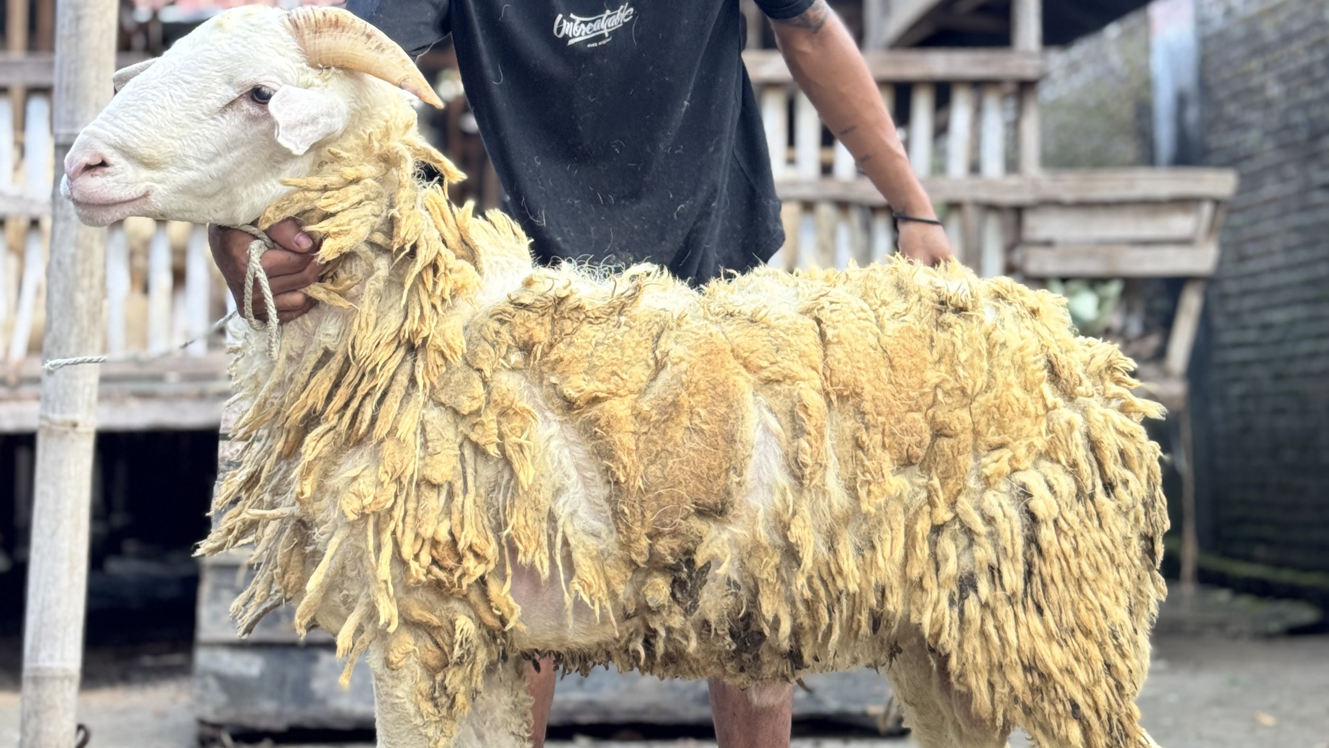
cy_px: 218
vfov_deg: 17.2
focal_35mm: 70
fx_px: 2467
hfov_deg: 30.2
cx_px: 663
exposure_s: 1/60
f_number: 1.78
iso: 160
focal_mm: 6.76
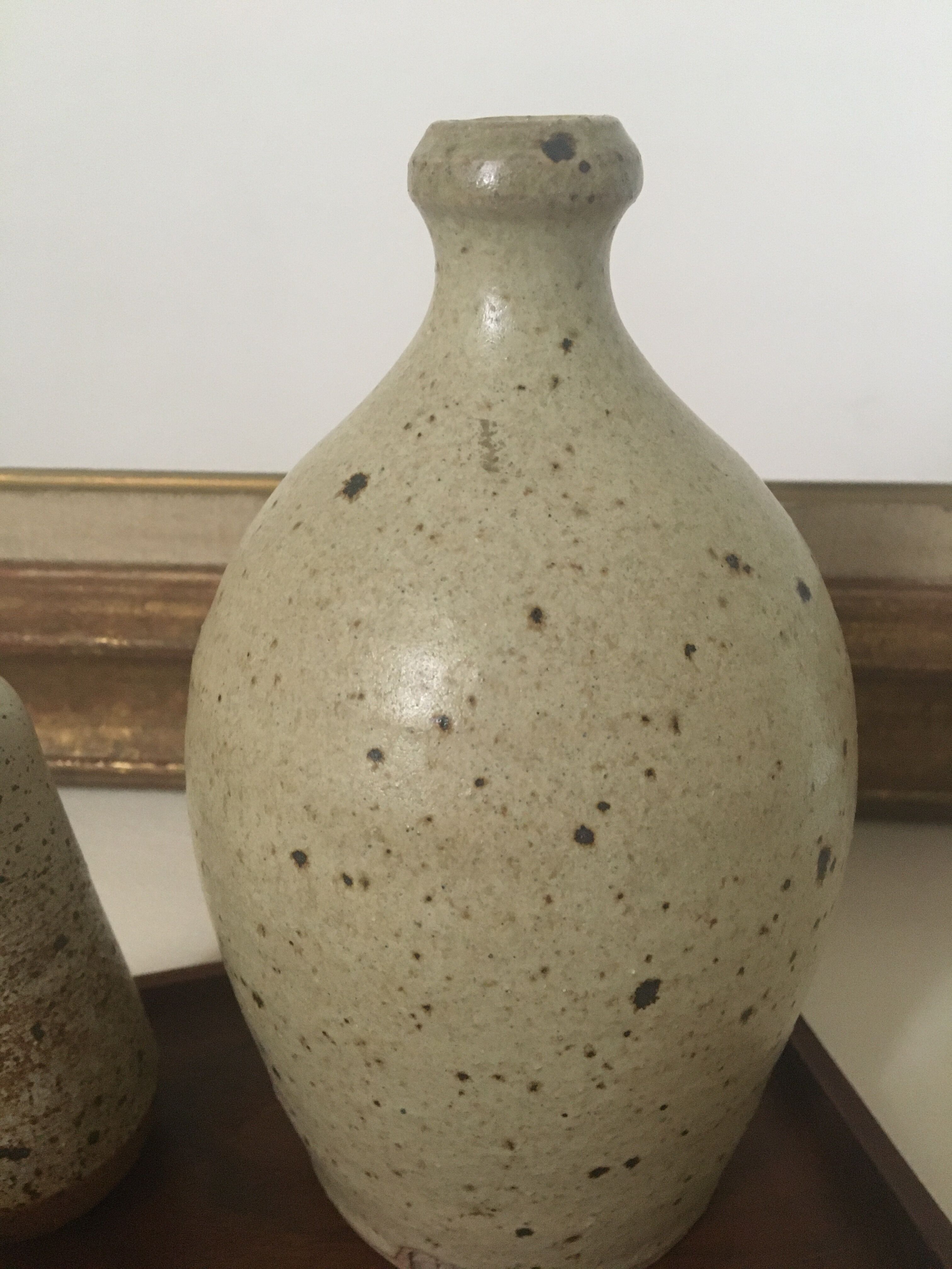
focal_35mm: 29
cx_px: 476
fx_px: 1063
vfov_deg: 61.7
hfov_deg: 48.2
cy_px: 634
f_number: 2.2
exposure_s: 1/17
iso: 200
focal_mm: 4.15
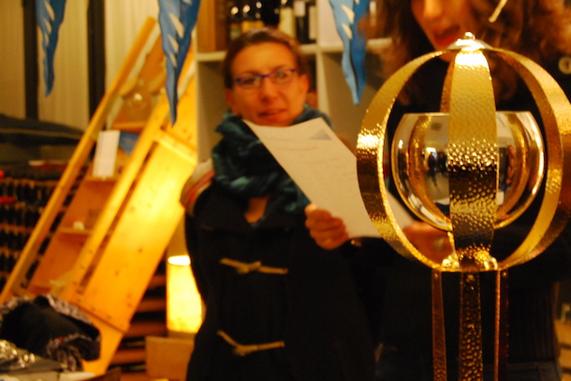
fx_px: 1682
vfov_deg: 12.9
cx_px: 368
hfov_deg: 19.2
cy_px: 190
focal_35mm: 106
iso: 800
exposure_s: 1/6
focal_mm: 42
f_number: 5.3
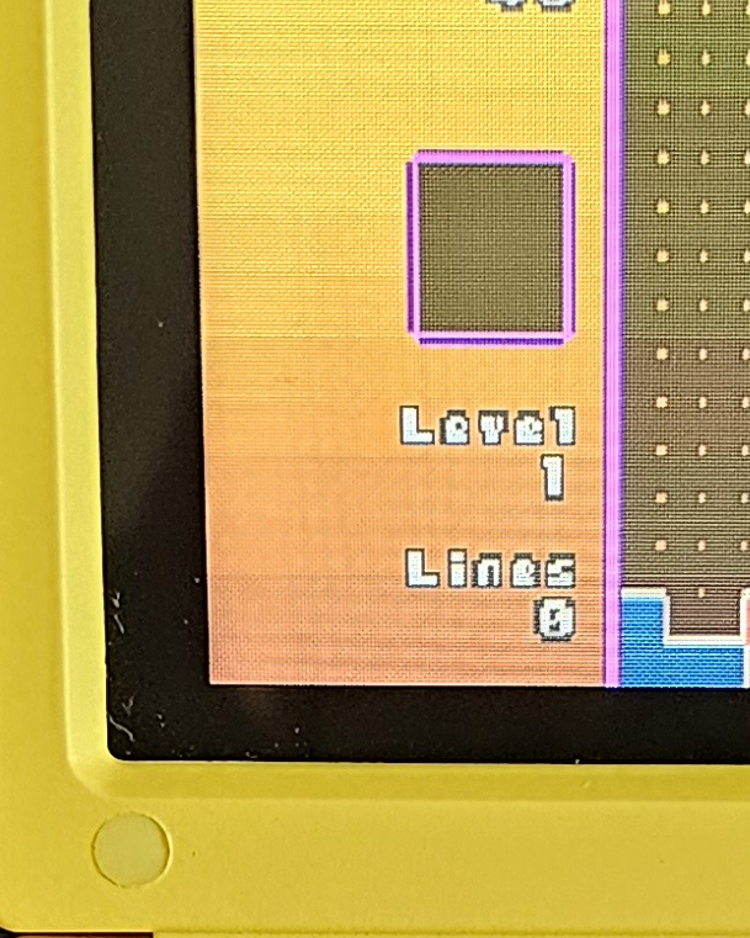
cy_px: 1134
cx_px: 667
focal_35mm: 118
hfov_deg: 13.0
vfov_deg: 15.7
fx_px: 3273
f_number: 1.8
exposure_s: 1/100
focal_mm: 5.4
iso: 250
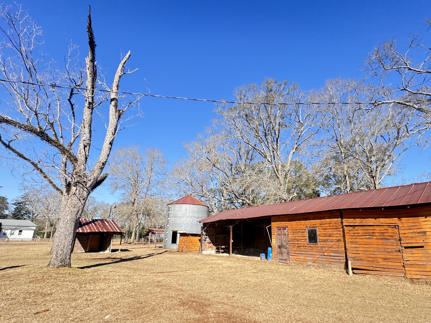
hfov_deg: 87.2
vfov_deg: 71.4
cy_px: 177
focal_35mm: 18
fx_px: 224
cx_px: 245
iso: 40
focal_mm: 2.22
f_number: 2.2
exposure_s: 1/412
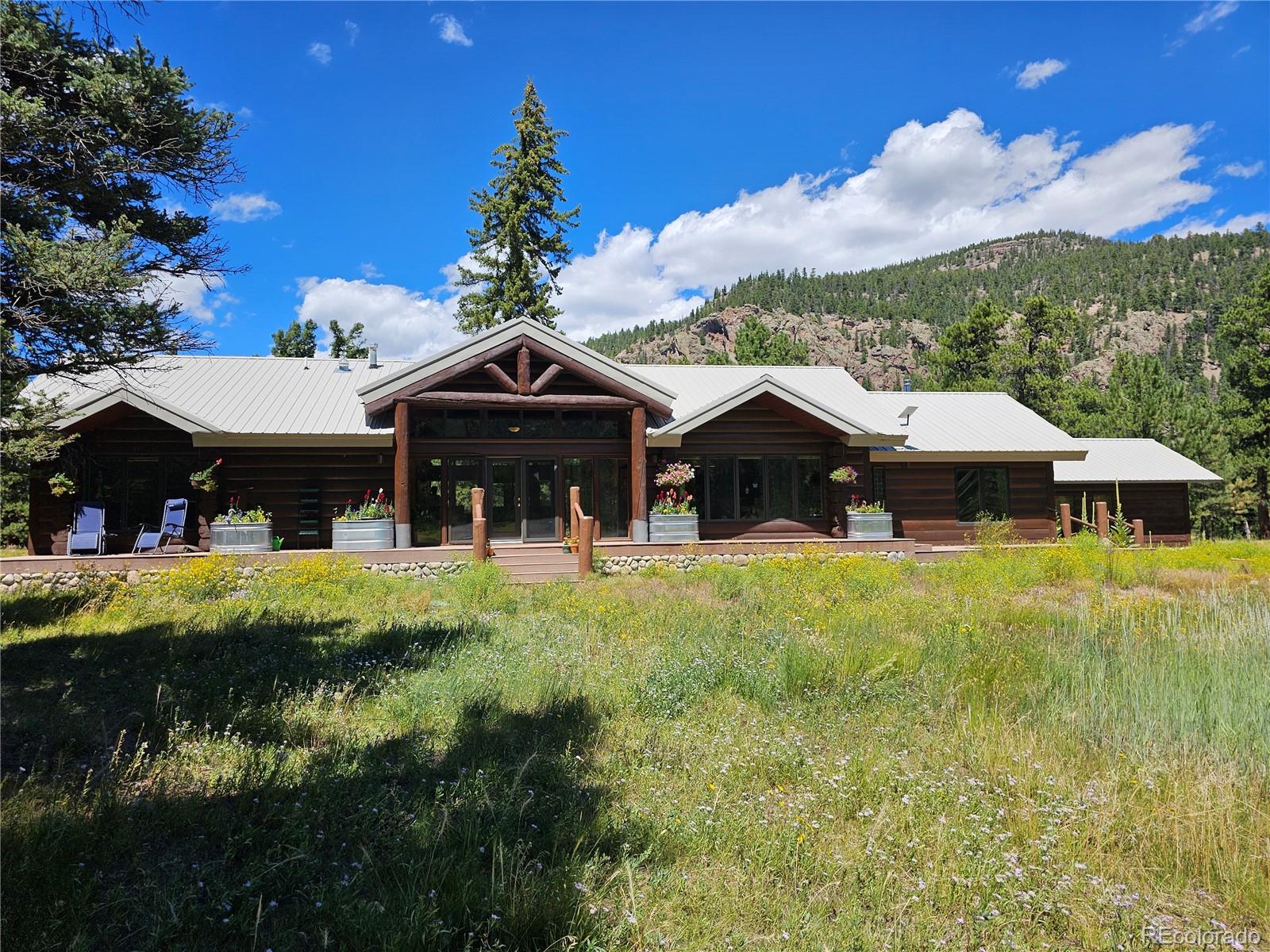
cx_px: 635
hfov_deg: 73.9
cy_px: 476
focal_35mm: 23
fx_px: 844
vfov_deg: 58.9
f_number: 1.7
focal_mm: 6.3
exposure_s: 1/730
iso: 10
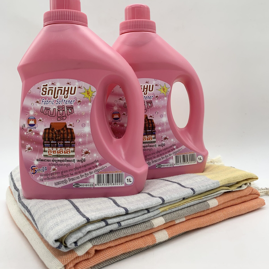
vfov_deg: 52.1
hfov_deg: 52.5
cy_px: 106
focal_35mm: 31
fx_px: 273
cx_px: 134
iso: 25
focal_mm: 4.25
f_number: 1.8
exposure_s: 1/467
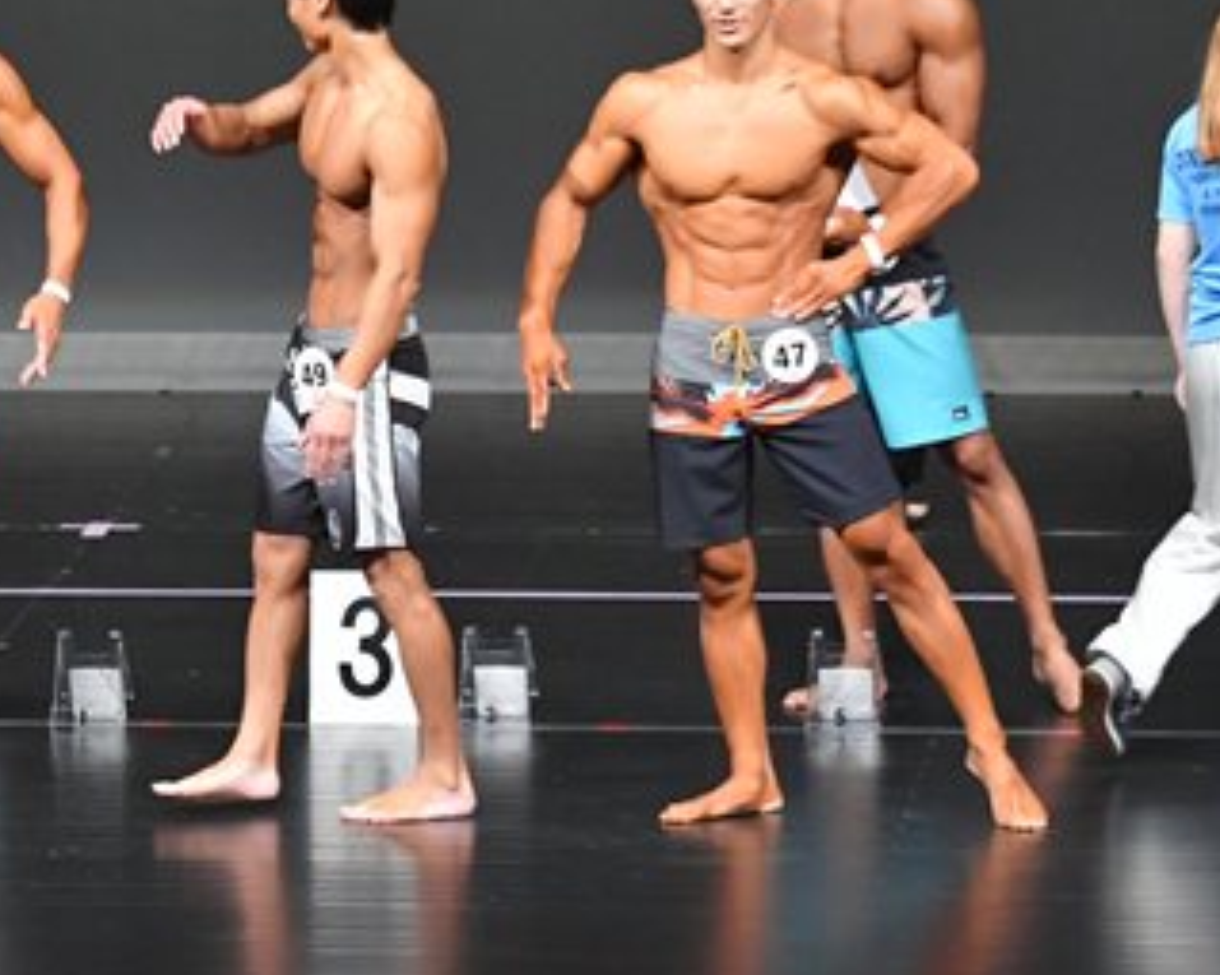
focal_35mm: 383
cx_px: -17
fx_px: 13825
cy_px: 336
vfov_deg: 4.0
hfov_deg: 5.0
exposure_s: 1/400
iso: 4000
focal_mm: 112
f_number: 5.6
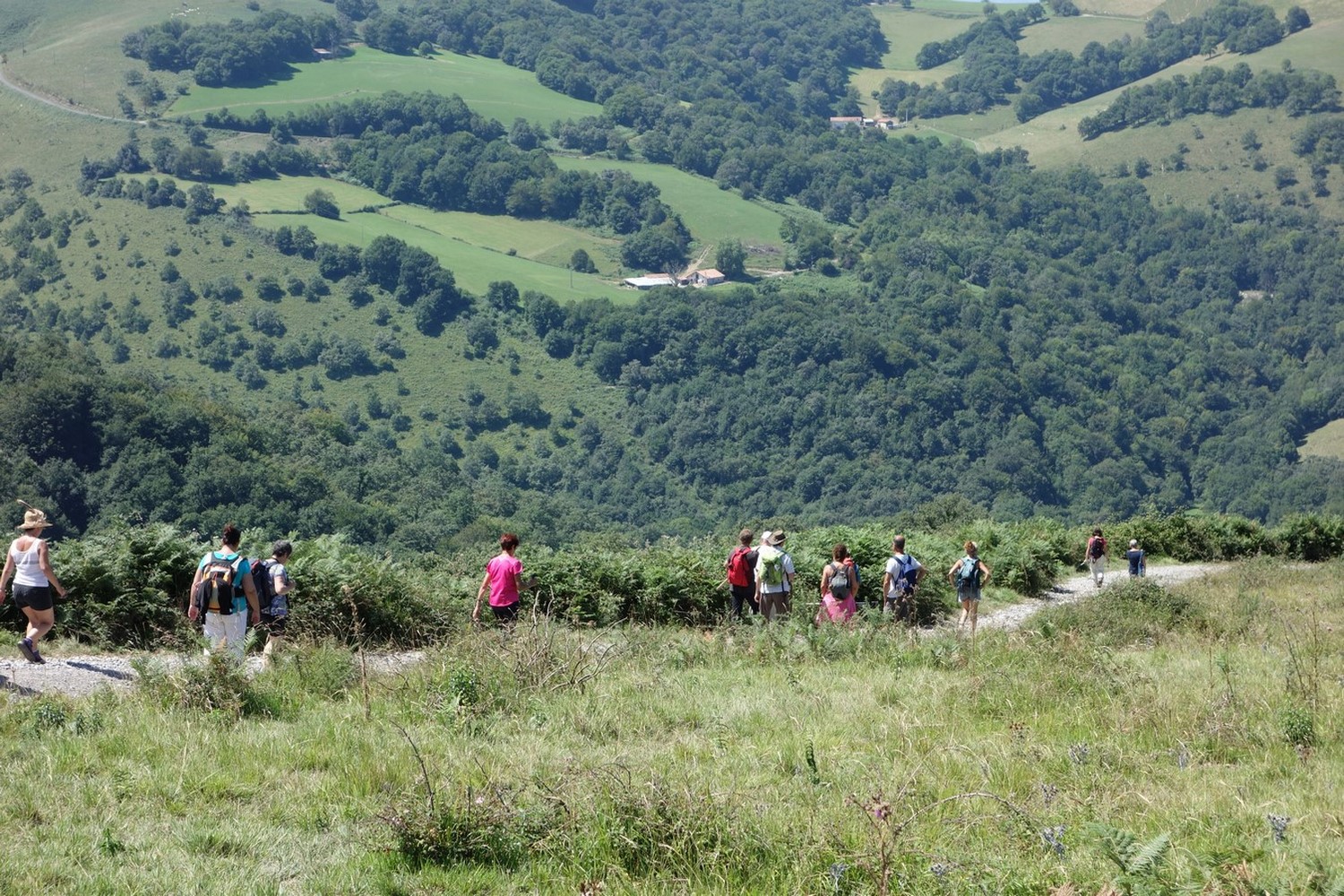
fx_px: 2800
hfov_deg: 27.0
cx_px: 672
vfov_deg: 18.2
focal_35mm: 75
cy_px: 448
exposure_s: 1/250
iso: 125
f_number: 5.6
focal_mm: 27.86
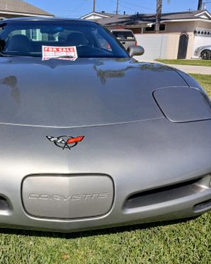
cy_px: 133
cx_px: 52
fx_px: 273
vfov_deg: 51.5
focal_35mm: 35
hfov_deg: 41.0
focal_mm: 3.98
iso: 20
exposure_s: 1/726
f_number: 1.8
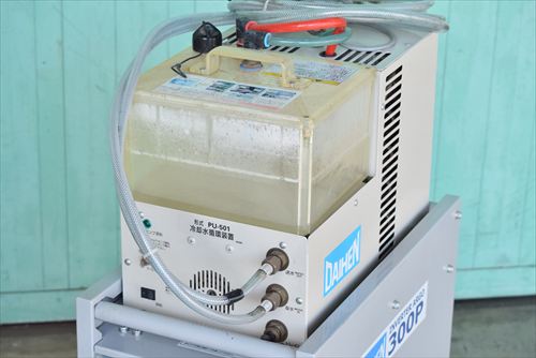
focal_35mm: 82
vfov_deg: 16.6
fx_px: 1229
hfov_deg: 24.6
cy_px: 179
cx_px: 268
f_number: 6.3
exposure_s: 1/500
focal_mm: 55
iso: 1250
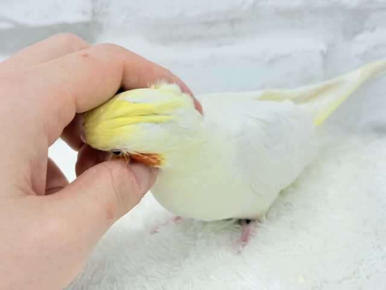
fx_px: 580
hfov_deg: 36.8
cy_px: 145
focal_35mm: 52
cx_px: 193
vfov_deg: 28.0
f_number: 1.6
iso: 40
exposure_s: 1/50
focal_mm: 5.96
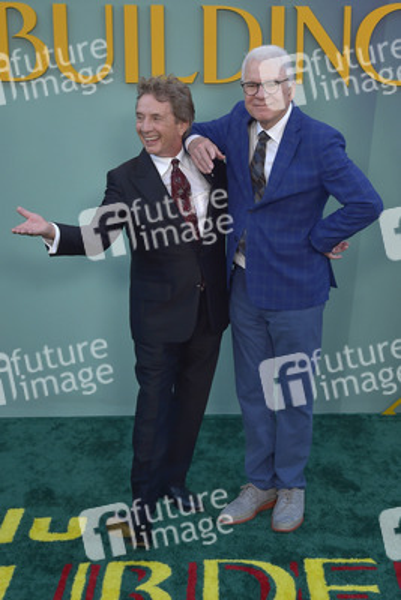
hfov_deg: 30.5
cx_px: 200
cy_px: 300
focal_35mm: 44
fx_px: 734
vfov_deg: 44.5
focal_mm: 44
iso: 400
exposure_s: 1/250
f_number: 6.3
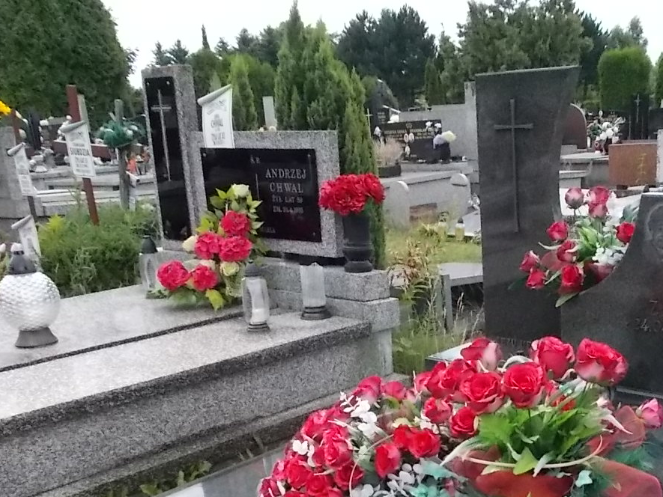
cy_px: 425
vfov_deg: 29.9
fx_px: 900
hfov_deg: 39.6
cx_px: 477
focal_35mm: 47
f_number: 8
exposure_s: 1/400
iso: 400
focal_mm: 4.6
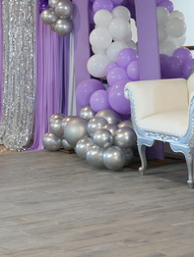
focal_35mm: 99
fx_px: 739
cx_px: 109
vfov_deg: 19.8
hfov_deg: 15.0
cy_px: 106
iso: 2000
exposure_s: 1/50
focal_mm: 45
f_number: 4.5
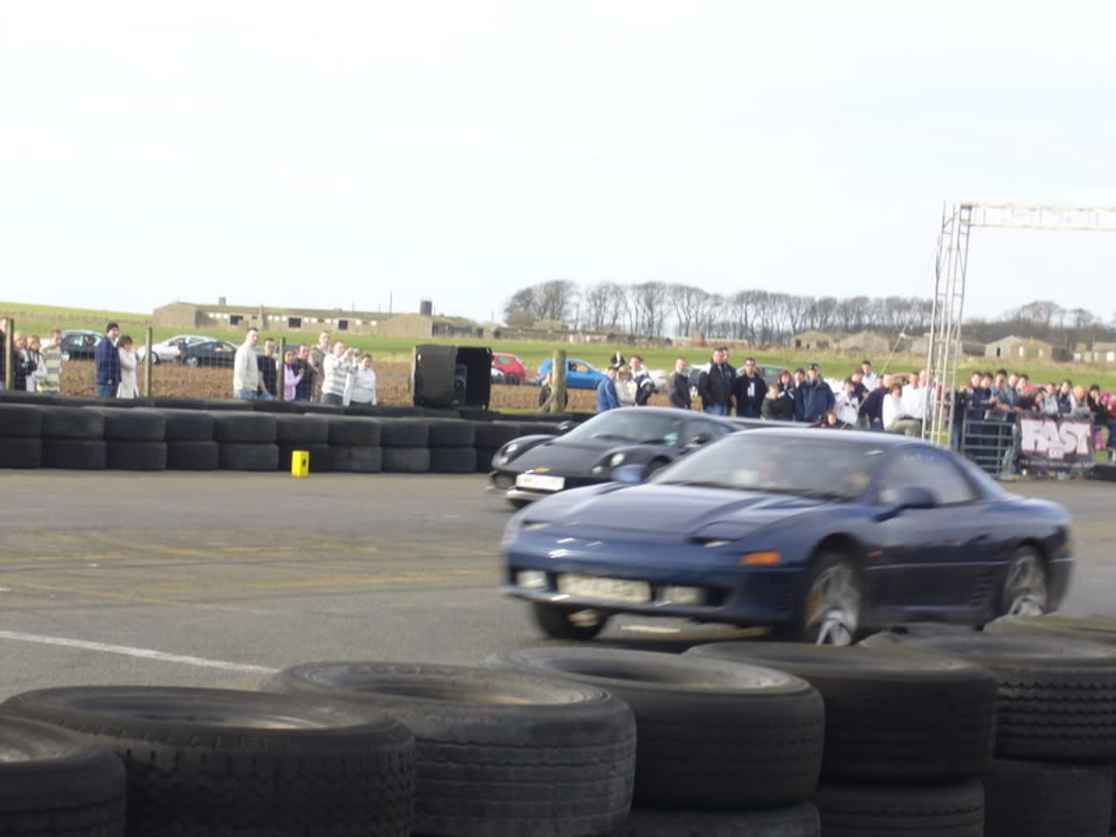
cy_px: 418
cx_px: 558
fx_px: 3385
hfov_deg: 18.7
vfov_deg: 14.1
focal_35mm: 105
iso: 80
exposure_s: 1/125
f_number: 5
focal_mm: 17.4
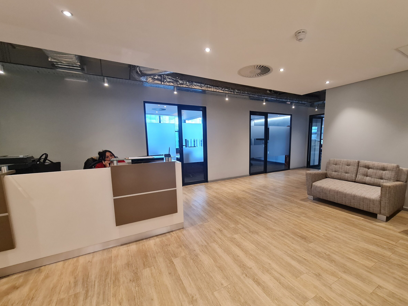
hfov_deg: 101.9
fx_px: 165
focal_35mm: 14
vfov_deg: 85.6
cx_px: 218
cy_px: 162
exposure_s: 1/50
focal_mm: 2.2
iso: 320
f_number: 2.2
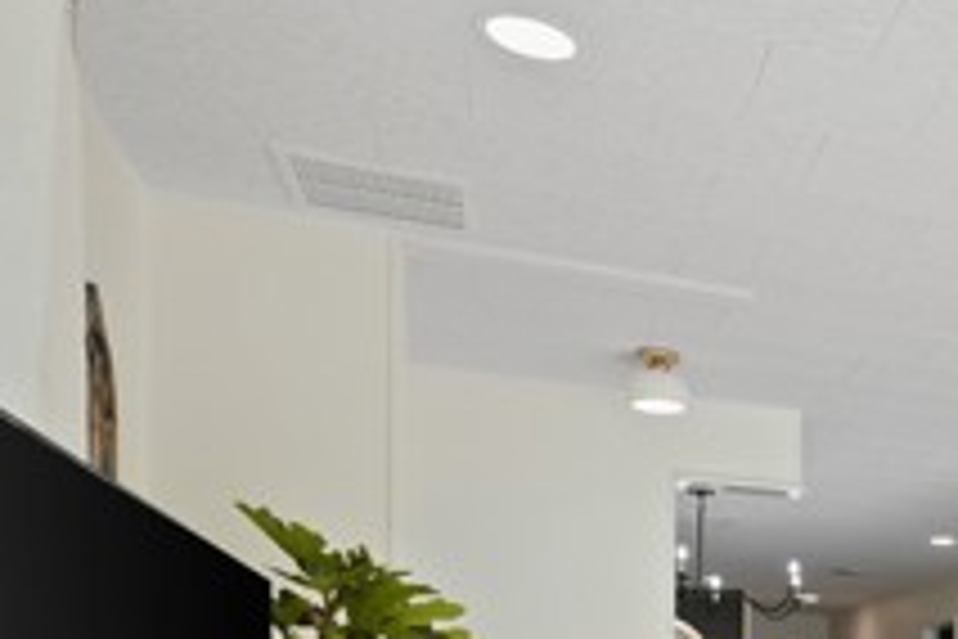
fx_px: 1277
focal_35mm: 48
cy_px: 722
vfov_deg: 25.7
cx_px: 1291
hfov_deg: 30.7
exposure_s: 1/25
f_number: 5
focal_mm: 16
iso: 100
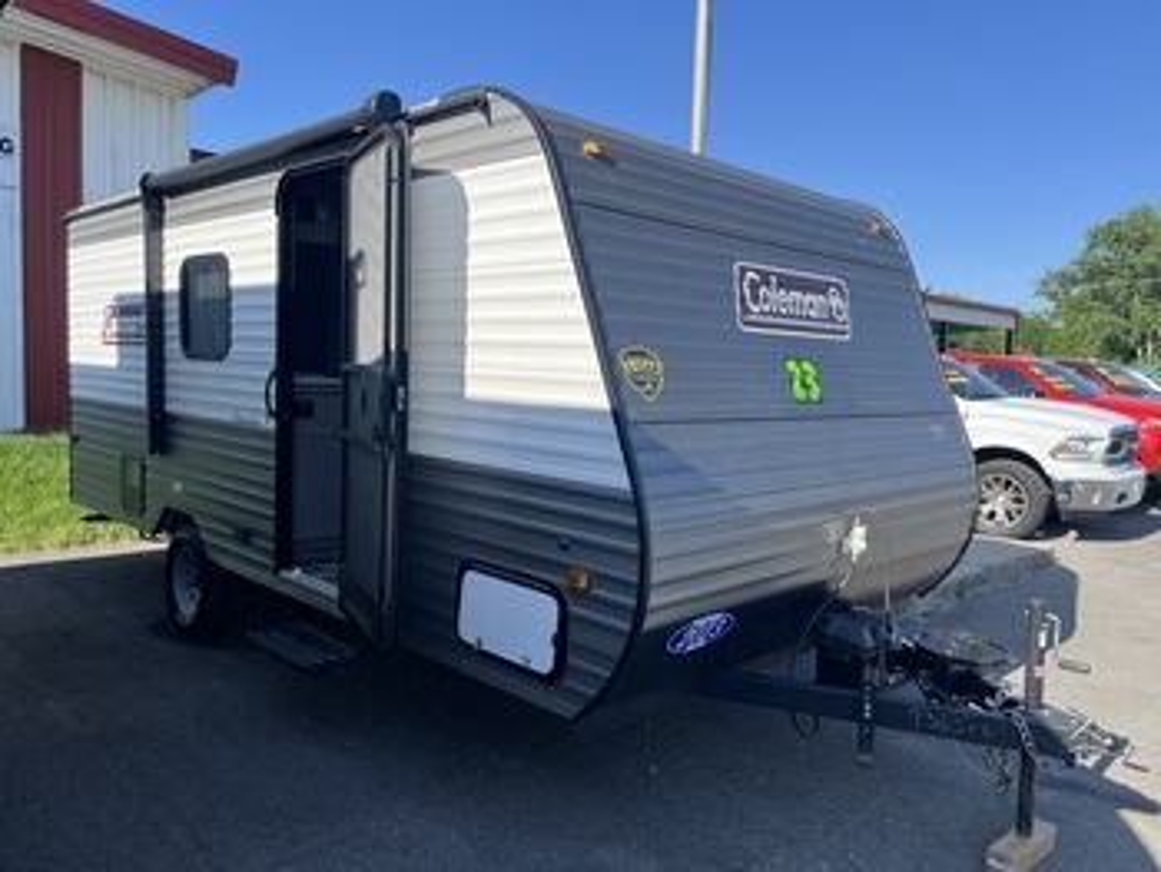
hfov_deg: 67.3
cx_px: 580
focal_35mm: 26
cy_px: 436
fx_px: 873
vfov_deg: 53.1
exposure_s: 1/1600
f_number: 1.6
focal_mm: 5.1
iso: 50
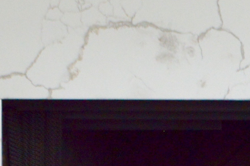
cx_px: 222
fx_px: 2768
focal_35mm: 399
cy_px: 316
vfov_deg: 3.4
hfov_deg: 5.2
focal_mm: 40
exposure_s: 1/60
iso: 400
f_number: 5.6
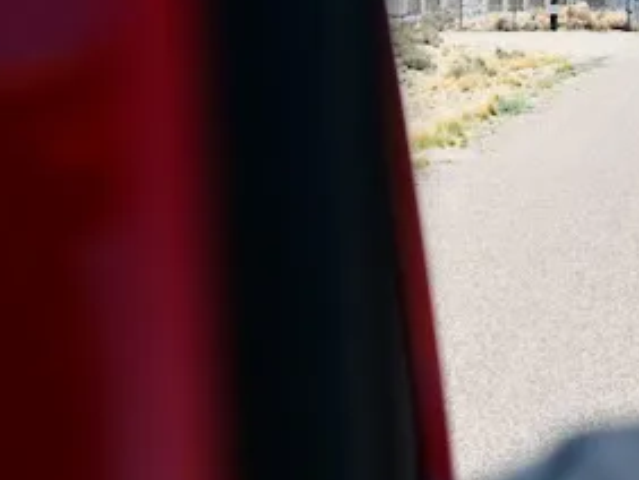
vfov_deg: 8.0
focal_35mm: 180
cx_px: 730
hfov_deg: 10.8
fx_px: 3326
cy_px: -315
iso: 100
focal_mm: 48
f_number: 6.3
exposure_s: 1/160
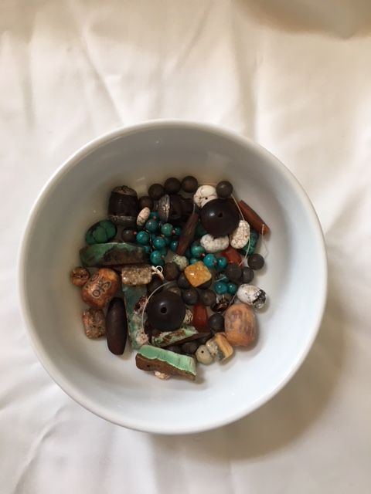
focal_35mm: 29
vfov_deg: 61.7
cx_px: 186
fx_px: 414
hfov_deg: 48.2
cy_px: 247
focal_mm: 4.15
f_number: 2.2
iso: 50
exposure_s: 1/30
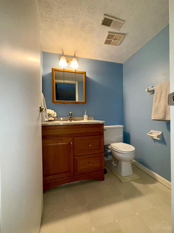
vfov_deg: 102.1
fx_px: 94
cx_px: 87
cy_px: 116
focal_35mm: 14
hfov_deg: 85.7
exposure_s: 1/122
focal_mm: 2.22
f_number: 2.2
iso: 64
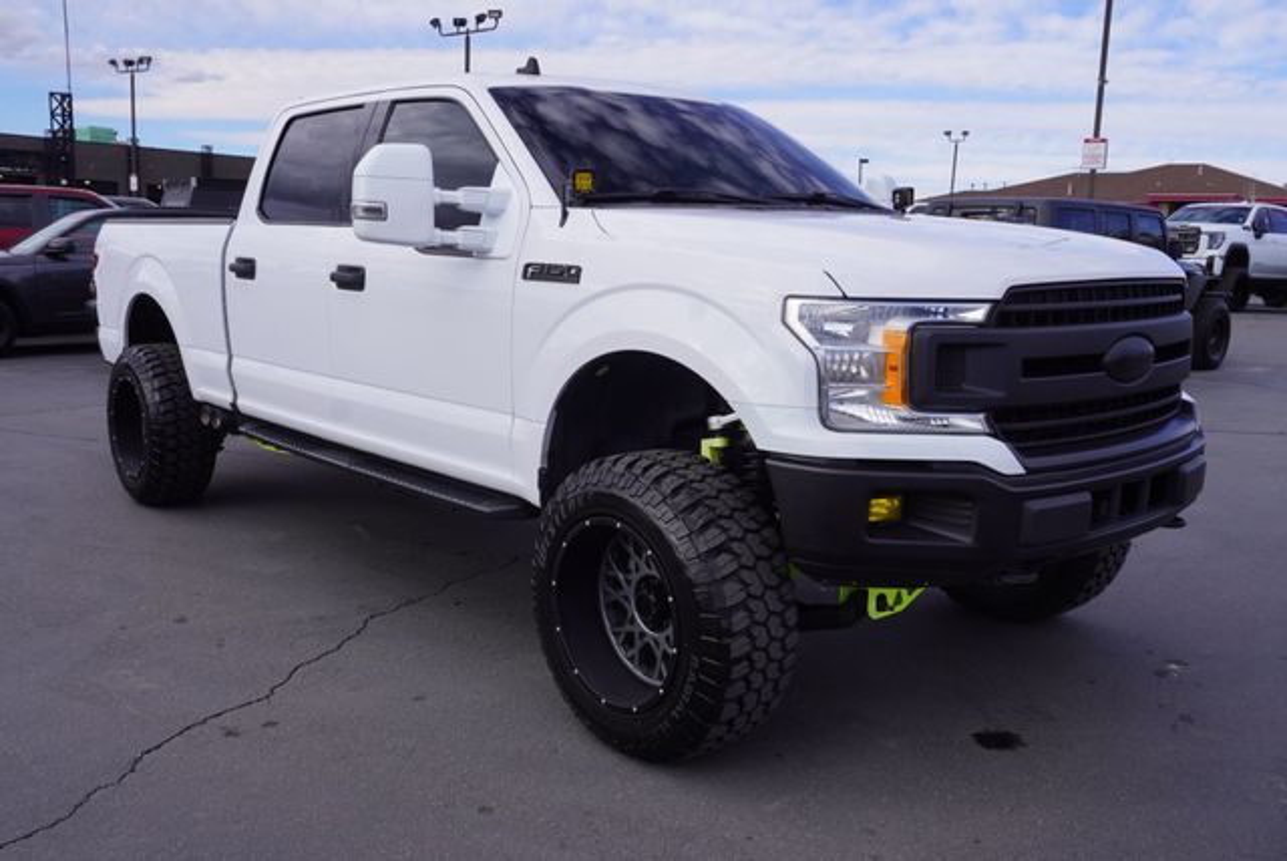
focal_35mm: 32
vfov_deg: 41.8
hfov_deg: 59.4
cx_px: 644
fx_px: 1127
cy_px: 430
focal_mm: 21
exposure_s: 1/160
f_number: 10
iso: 100
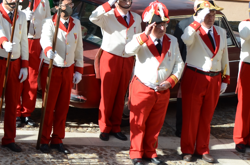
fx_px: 1074
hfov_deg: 12.9
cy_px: -4
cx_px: -71
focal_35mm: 155
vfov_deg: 8.8
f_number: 7.1
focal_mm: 40
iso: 160
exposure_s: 1/200
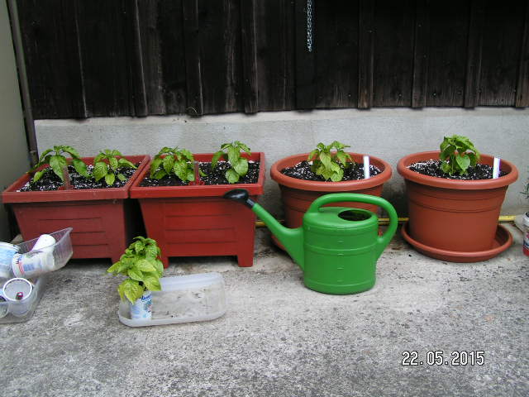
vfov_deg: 37.7
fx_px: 581
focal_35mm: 38
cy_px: 198
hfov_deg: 49.0
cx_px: 264
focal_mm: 5.8
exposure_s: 1/100
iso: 50
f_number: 4.5
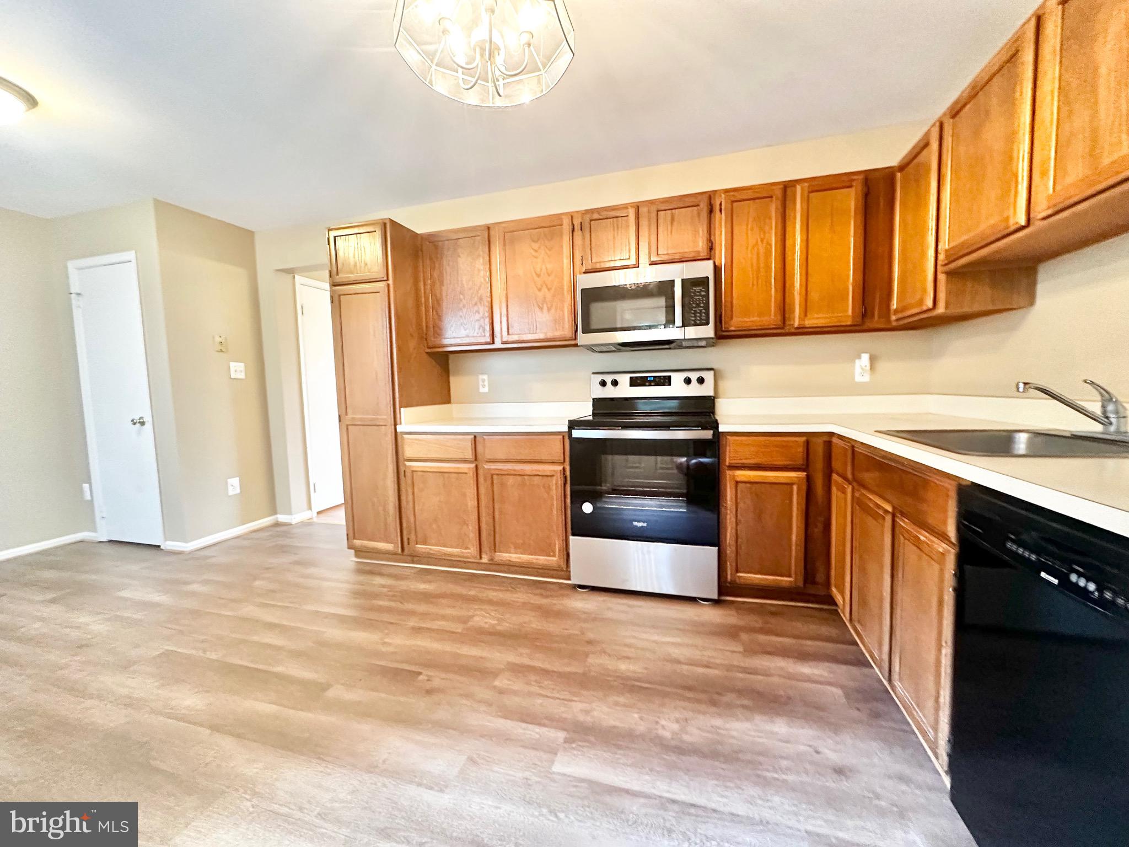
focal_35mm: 14
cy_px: 424
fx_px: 457
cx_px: 564
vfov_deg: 85.7
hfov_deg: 102.1
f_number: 2.2
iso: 640
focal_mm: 2.22
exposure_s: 1/60
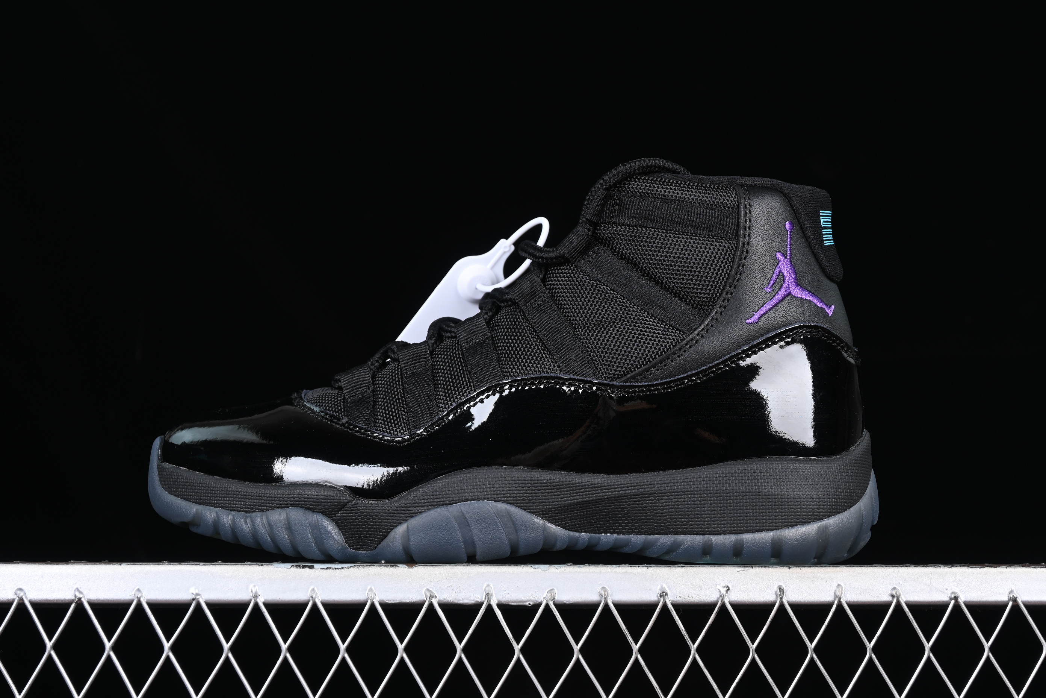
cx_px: 523
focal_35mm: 72
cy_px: 349
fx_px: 2092
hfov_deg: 28.1
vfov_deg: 18.9
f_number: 6.3
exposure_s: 1/60
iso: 160
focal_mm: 48
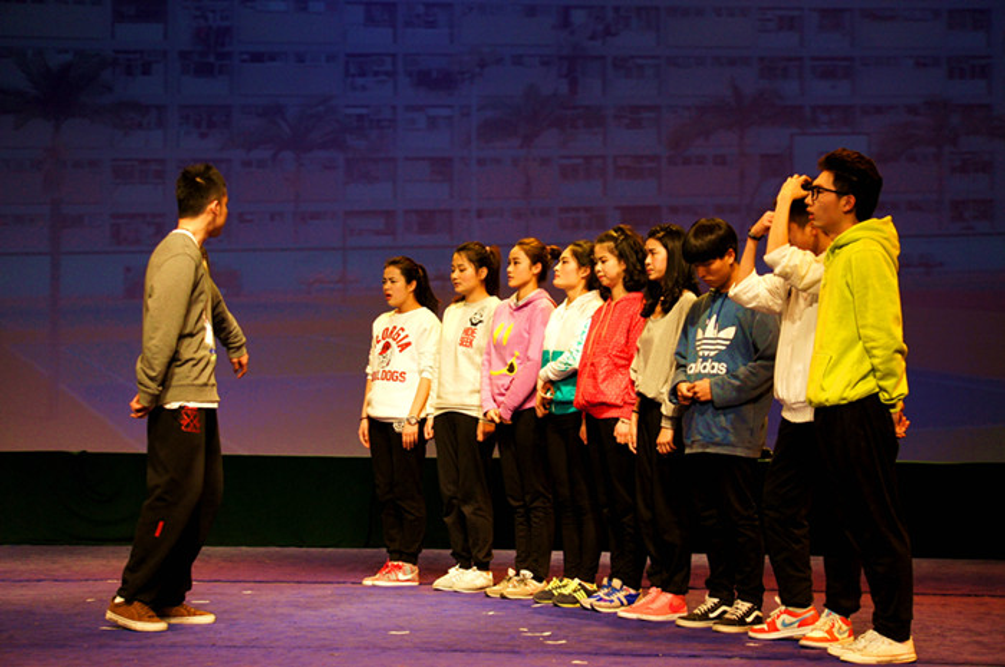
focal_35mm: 82
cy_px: 334
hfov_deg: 24.8
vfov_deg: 16.6
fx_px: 2286
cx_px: 502
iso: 1000
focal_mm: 55
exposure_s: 1/250
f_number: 4.5
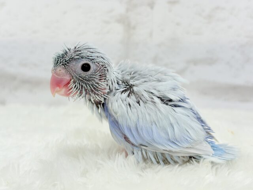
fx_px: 380
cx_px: 126
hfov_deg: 36.8
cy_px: 95
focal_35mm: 52
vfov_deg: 28.0
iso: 40
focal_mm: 5.96
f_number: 1.6
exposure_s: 1/50
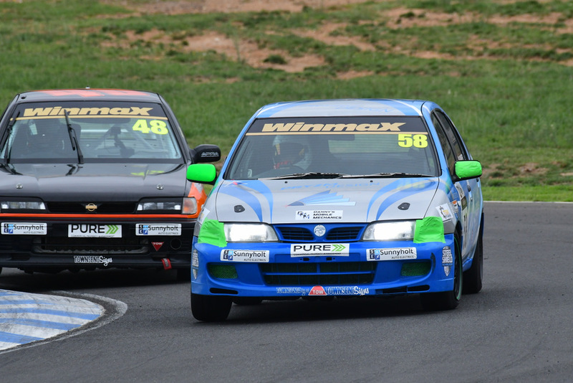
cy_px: 192
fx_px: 11941
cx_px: 286
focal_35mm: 750
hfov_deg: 2.7
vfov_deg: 1.8
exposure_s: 1/640
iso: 800
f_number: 11
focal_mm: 500
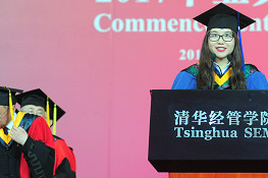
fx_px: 1414
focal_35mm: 190
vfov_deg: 7.2
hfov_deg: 10.8
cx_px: 214
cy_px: 31
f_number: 6.3
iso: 2500
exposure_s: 1/160
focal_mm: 100
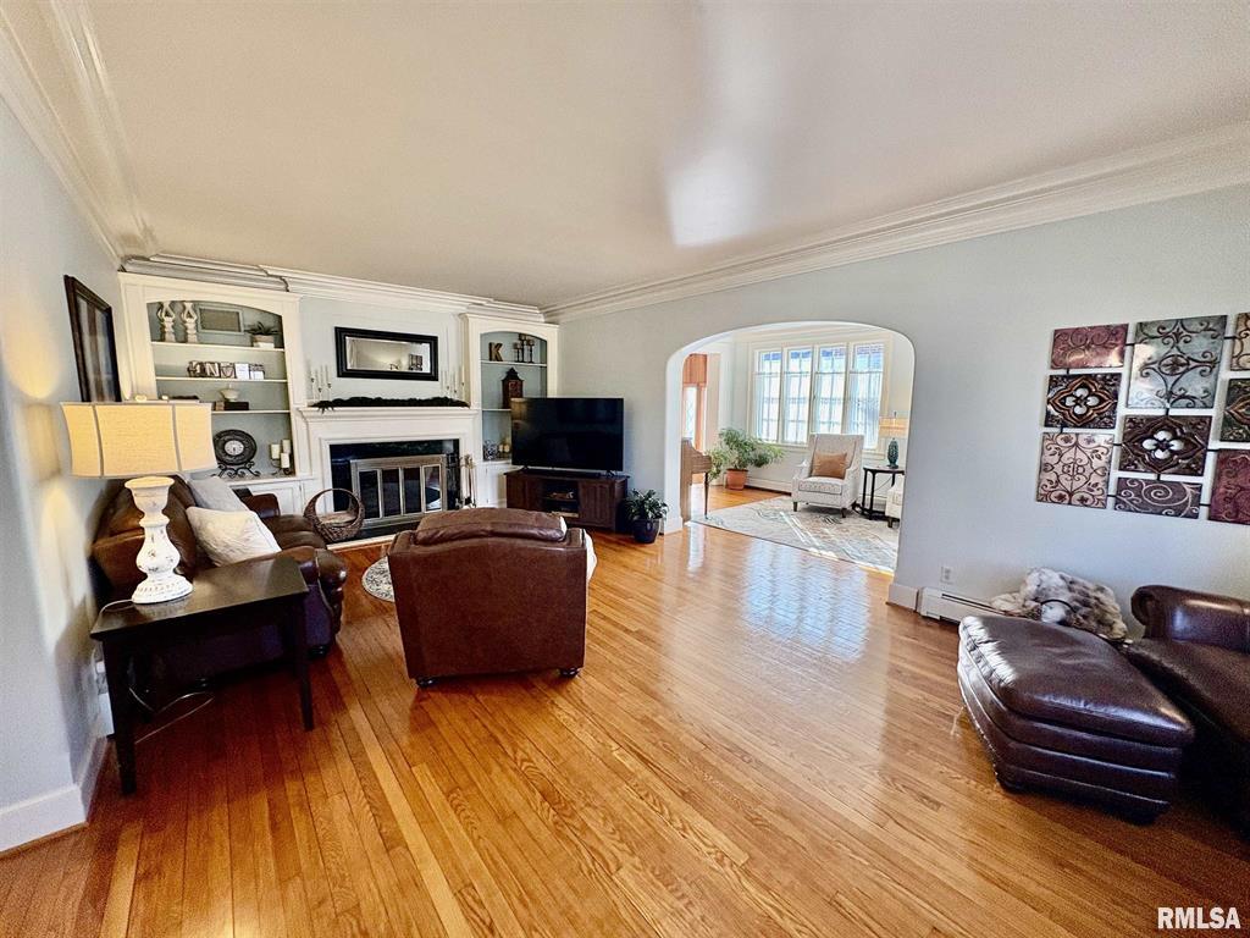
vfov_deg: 85.7
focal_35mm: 14
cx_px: 625
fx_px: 506
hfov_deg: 102.1
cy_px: 469
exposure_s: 1/120
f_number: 2.2
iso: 125
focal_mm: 2.22
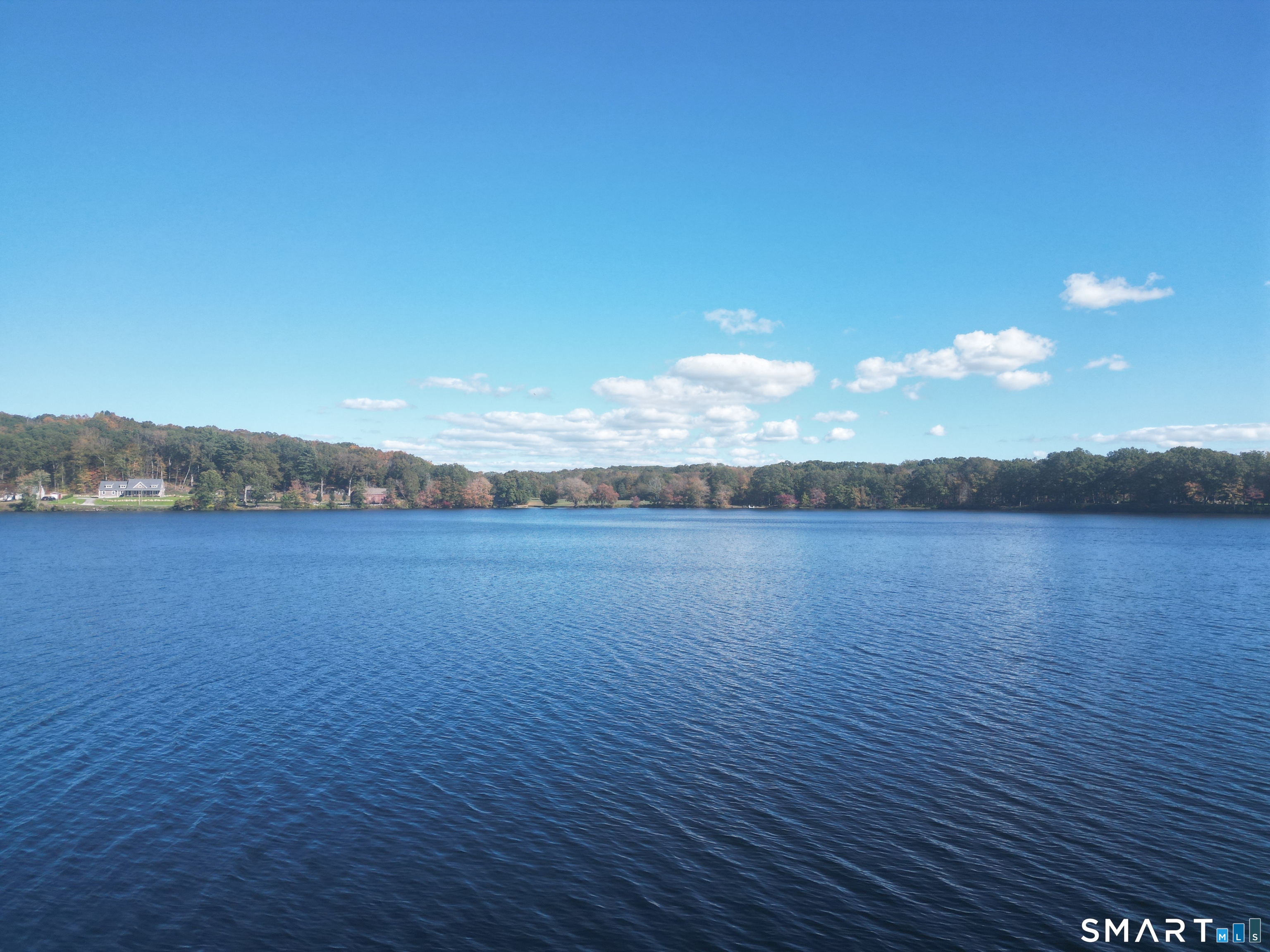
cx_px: 635
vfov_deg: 56.8
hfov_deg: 71.6
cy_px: 476
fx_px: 881
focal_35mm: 24
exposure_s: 1/2000
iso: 130
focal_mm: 6.72
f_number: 1.7
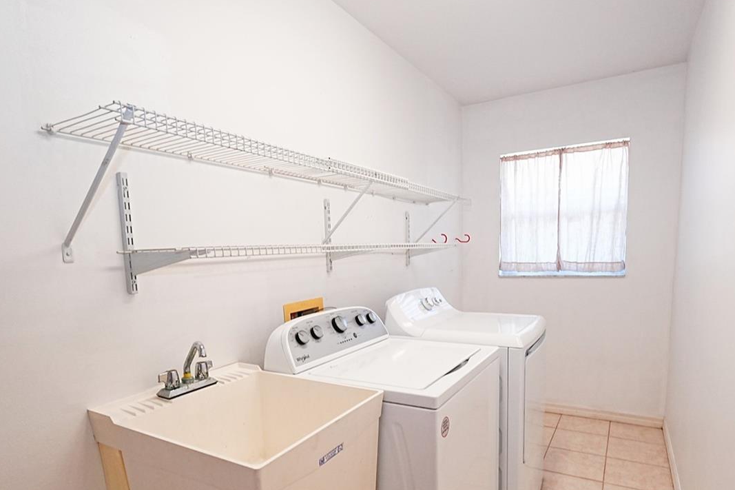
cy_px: 313
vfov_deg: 58.6
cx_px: 381
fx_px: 429
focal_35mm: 21
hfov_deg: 81.2
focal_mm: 14
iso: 1250
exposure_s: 1/100
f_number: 8
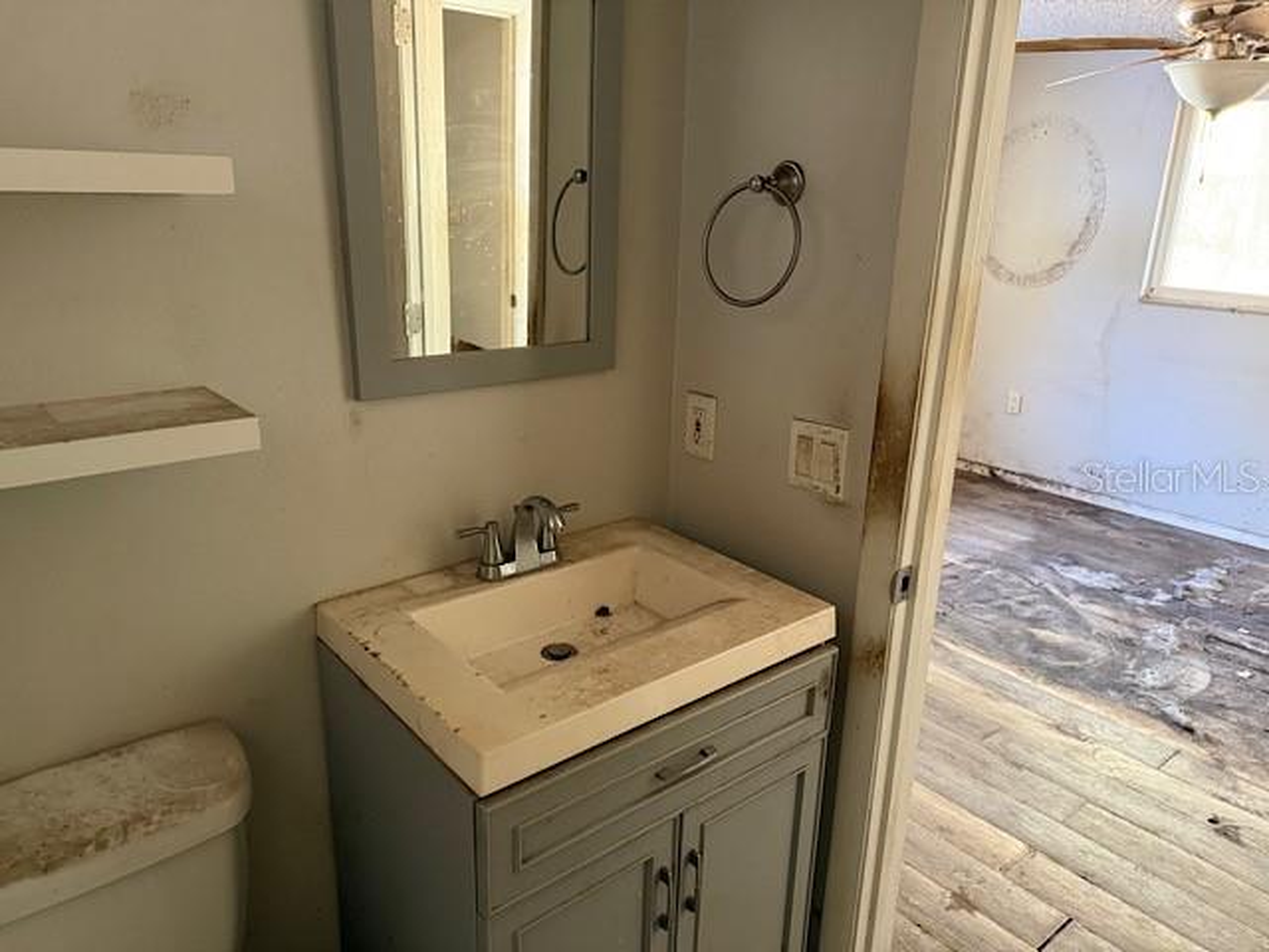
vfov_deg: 56.8
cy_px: 476
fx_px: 880
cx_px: 634
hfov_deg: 71.6
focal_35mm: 24
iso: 640
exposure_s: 1/60
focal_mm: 6.76
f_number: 1.78
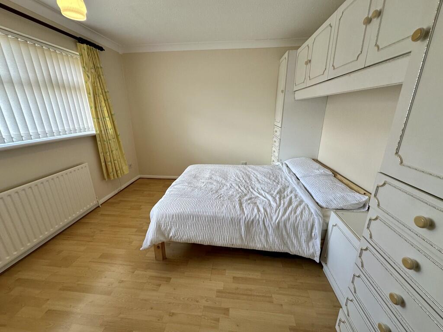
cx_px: 222
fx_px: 179
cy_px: 166
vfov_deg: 85.7
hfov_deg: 102.1
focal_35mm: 14
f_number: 2.2
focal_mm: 2.22
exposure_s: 1/100
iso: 80
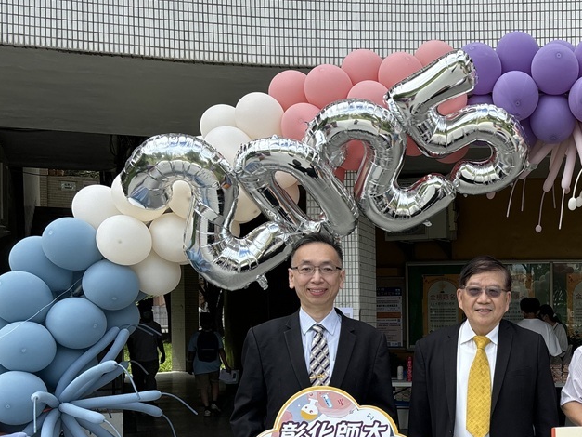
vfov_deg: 29.6
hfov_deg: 36.9
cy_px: 343
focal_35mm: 48
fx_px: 807
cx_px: 533
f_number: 1.6
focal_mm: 5.96
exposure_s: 1/1164
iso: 50
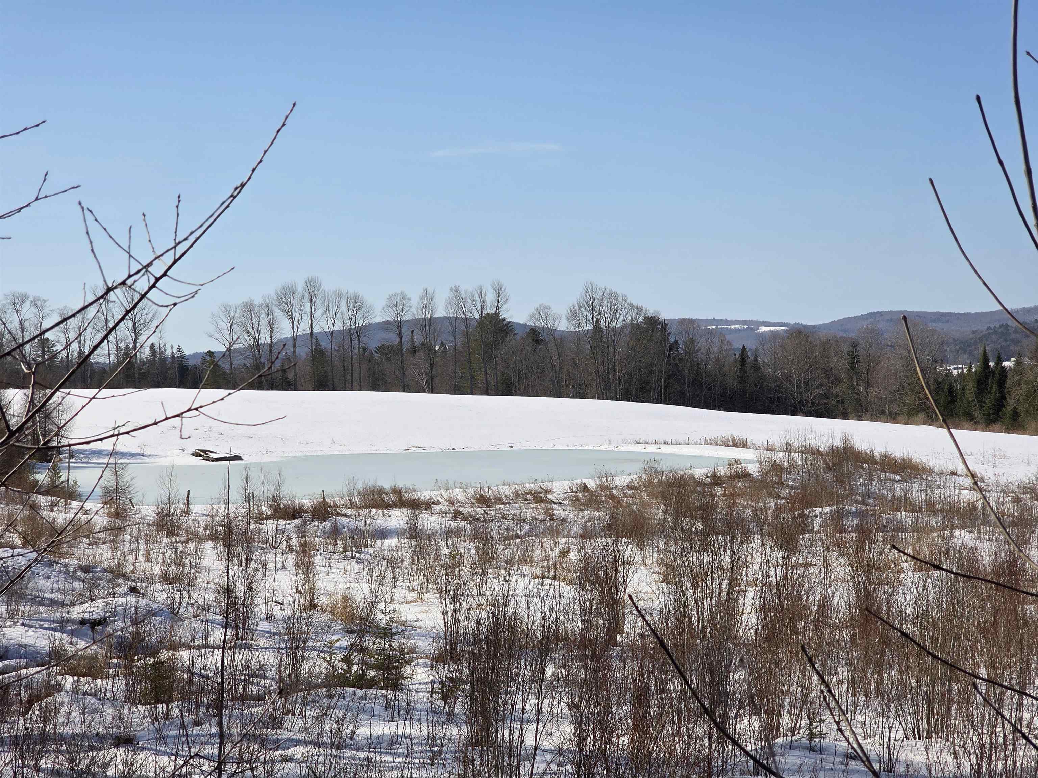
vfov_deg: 21.3
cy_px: 389
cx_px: 519
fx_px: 2069
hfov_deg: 28.2
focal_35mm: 69
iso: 50
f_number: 2.4
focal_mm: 7.9
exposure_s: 1/2866
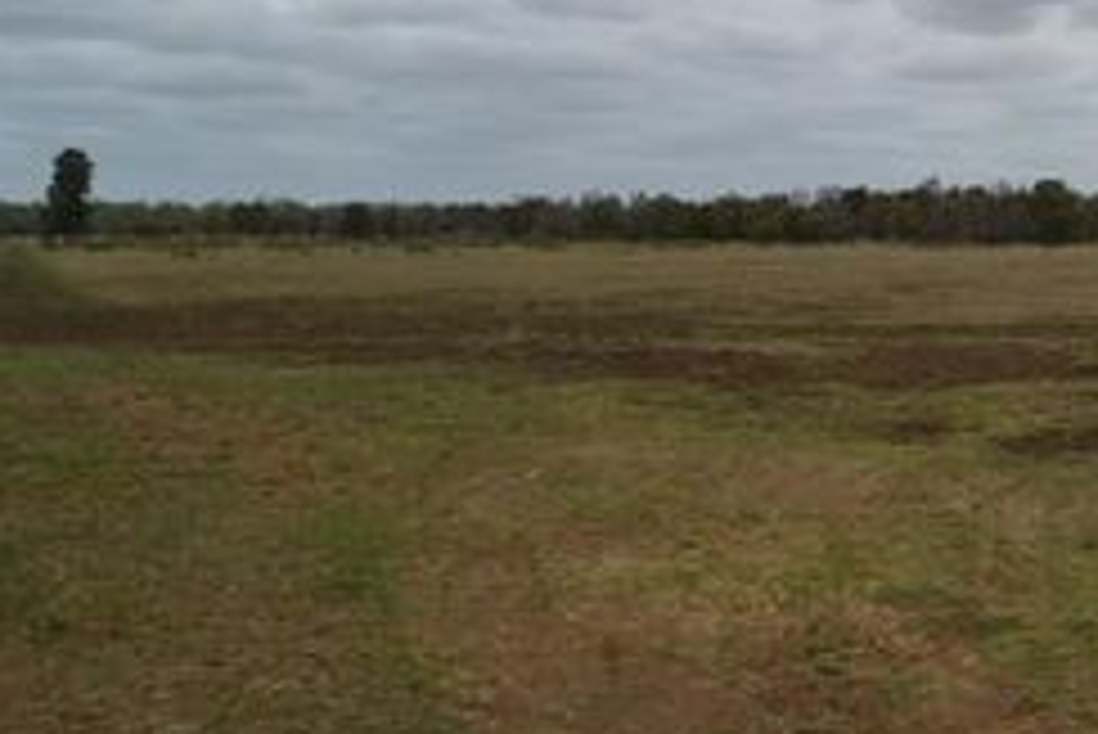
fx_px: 1587
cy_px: 313
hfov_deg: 35.2
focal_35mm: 52
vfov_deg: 26.0
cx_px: 1048
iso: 100
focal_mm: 18
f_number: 9
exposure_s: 1/200
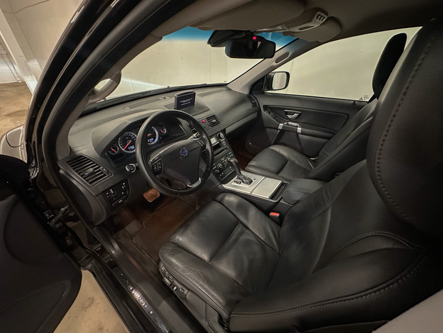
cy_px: 166
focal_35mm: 14
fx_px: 179
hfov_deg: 102.0
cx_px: 222
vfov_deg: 85.7
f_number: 2.2
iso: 640
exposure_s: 1/50
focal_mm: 2.22
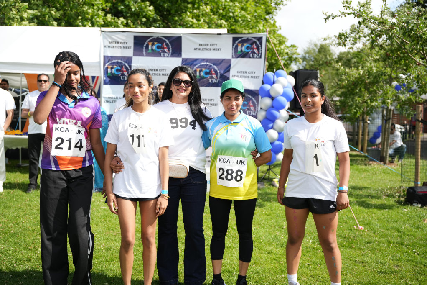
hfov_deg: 49.2
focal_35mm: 39
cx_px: 214
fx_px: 466
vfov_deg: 34.0
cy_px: 142
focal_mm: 39.3
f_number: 2.8
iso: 400
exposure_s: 1/4000
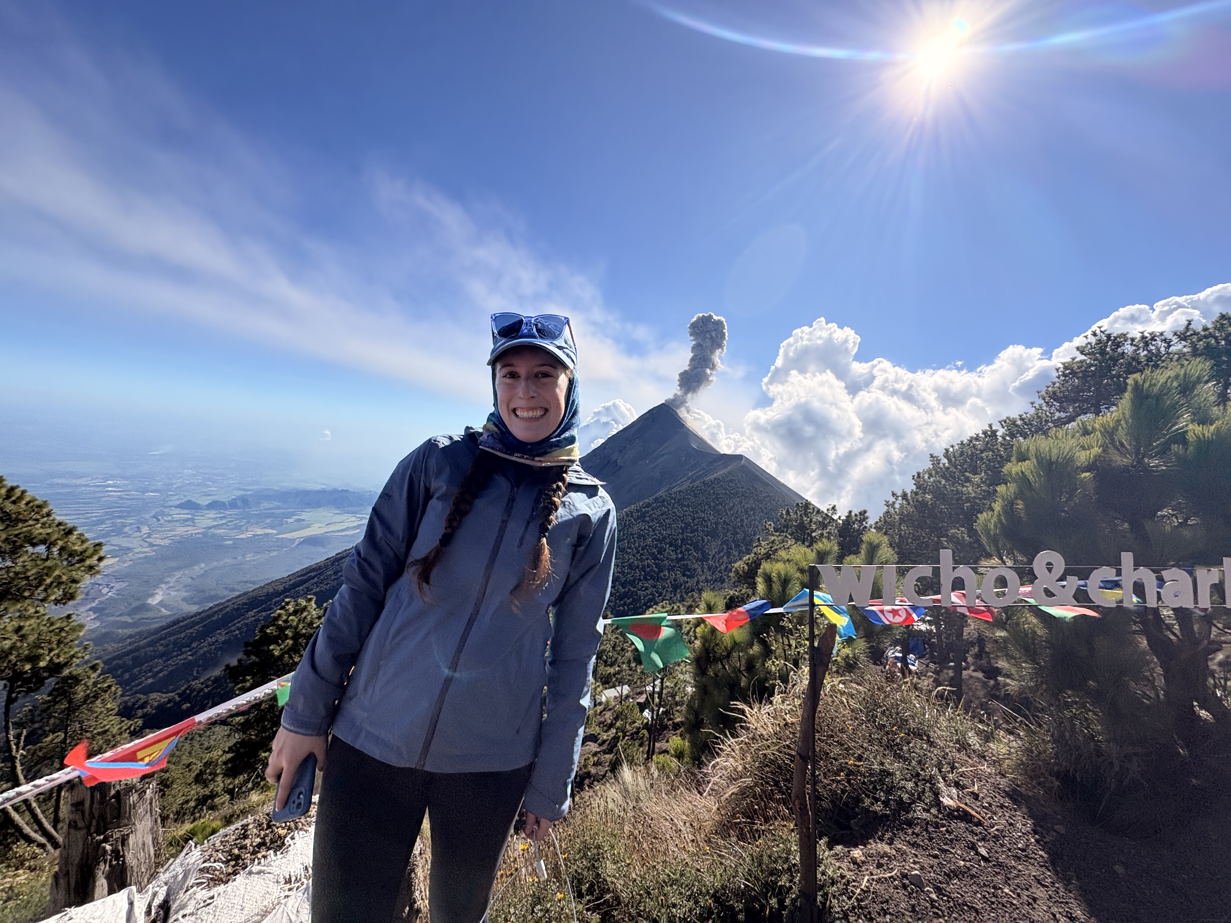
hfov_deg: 102.1
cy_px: 462
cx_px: 616
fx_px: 498
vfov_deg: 85.7
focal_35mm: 14
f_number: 2.2
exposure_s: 1/2415
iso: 50
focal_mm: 2.22
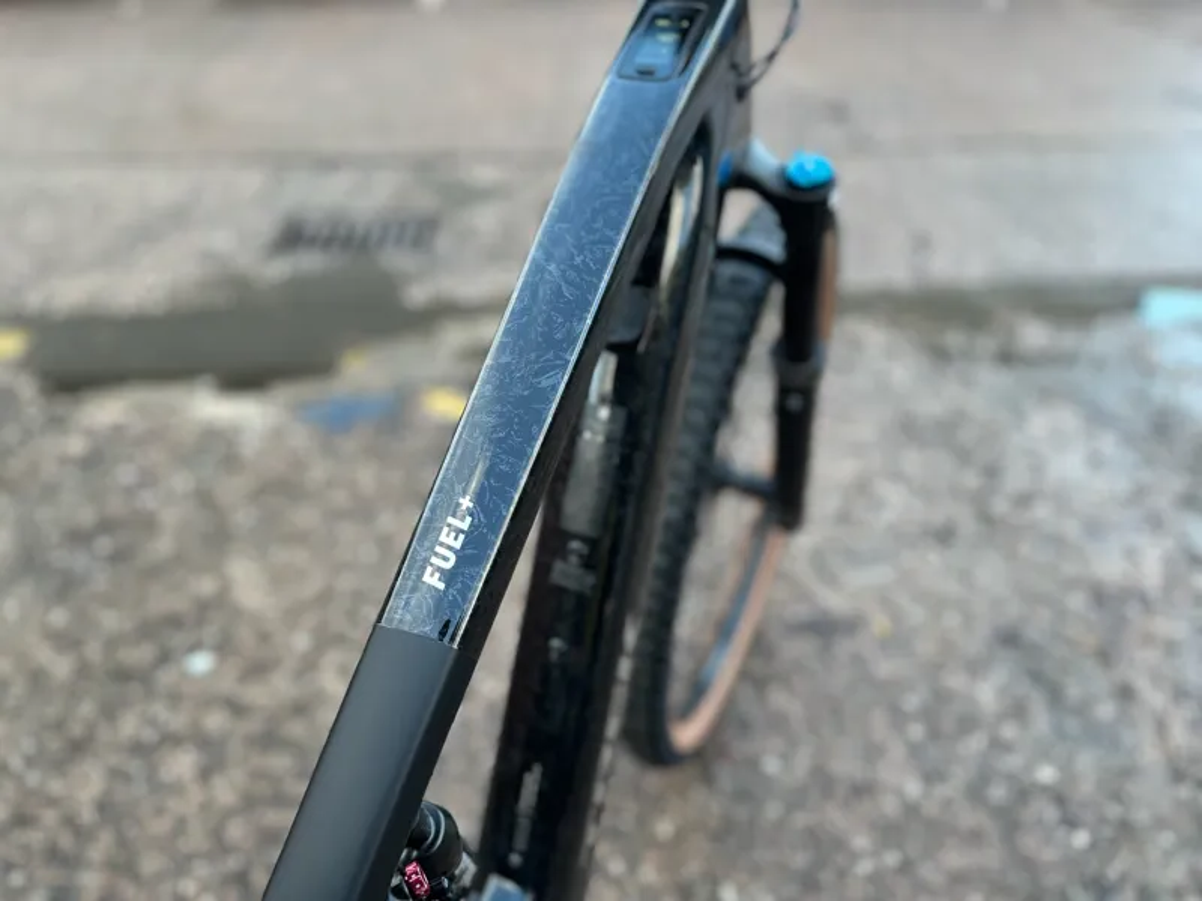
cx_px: 601
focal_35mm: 24
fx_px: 833
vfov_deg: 56.8
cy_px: 450
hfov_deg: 71.6
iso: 125
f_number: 1.78
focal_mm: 6.86
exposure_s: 1/121
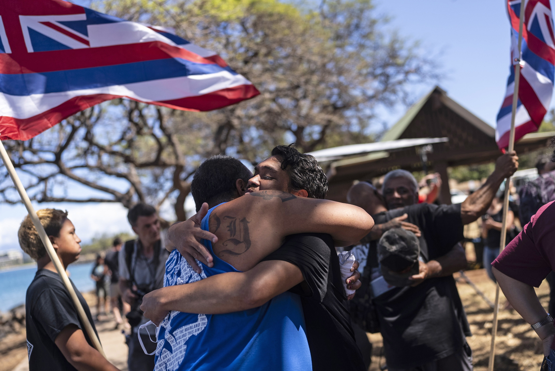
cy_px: 186
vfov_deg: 37.9
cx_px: 278
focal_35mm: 35
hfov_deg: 54.4
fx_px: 540
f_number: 1.8
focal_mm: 35
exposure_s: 1/4000
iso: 125
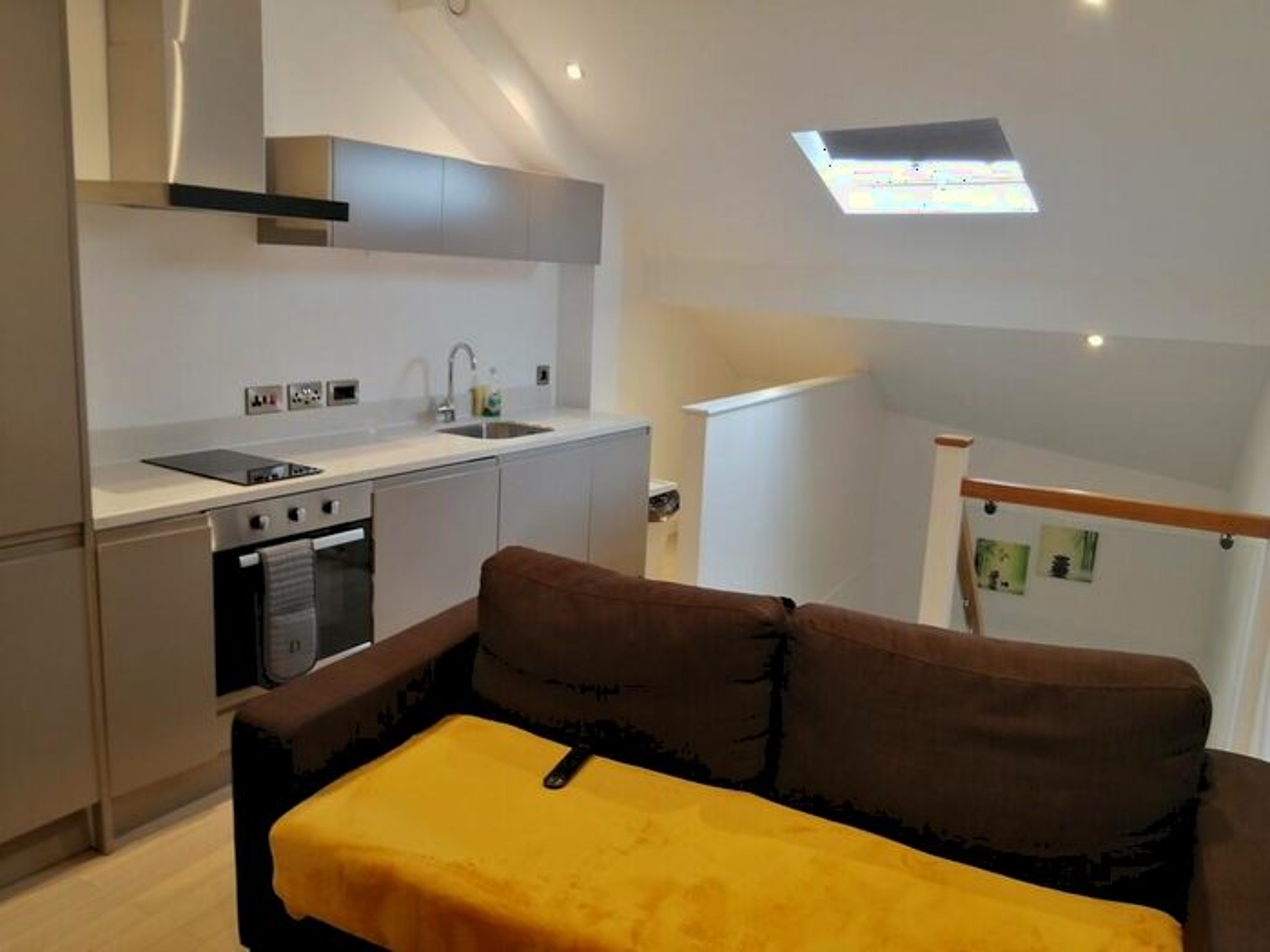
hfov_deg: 67.3
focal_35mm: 26
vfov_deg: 53.1
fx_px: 954
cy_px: 476
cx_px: 635
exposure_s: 1/33.3
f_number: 1.8
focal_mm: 3.95
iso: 80
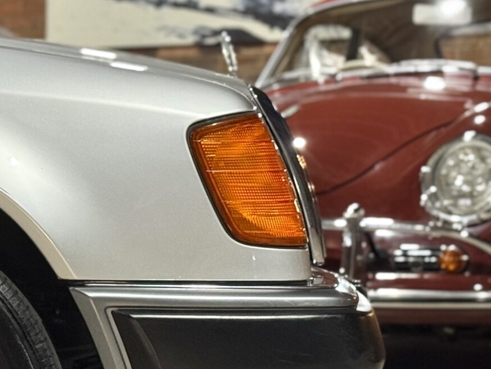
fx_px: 2001
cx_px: -127
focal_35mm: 141
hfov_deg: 13.5
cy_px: 183
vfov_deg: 10.5
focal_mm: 6.76
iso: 250
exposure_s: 1/50
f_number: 1.78
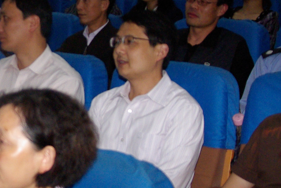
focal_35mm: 162
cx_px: 3
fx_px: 1266
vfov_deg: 8.5
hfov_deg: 12.5
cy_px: 54
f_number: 3.5
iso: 800
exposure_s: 1/60
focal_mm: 34
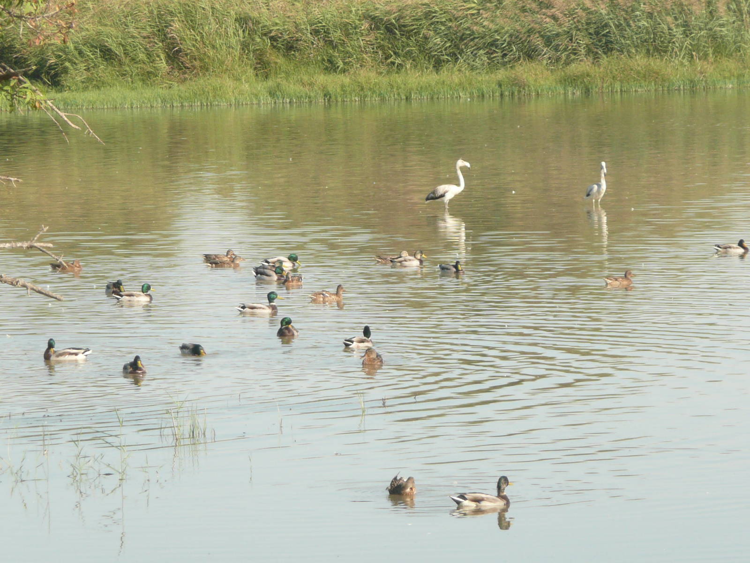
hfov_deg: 6.3
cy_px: 282
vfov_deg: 4.7
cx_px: 375
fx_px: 6847
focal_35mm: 316
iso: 100
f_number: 4.8
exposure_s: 1/320
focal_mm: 34.8
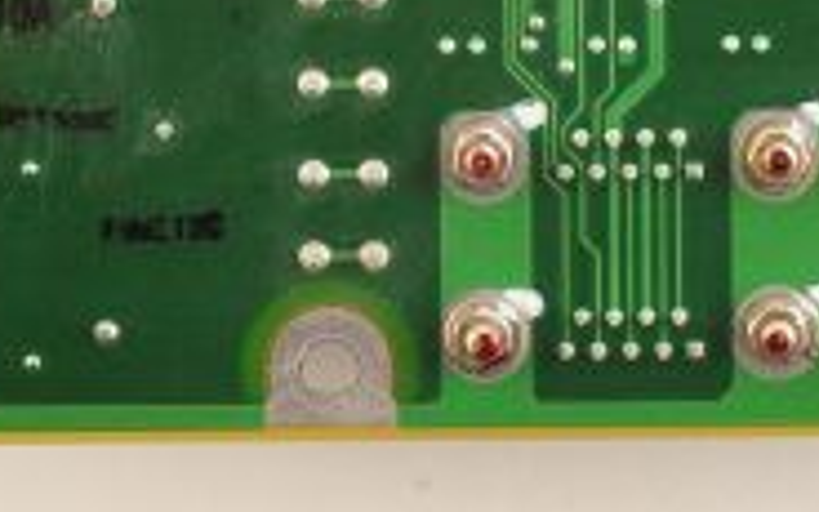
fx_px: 3705
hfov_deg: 12.6
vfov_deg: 7.7
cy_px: -305
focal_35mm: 166
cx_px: 485
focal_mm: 50
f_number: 13
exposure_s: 1/160
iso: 1600
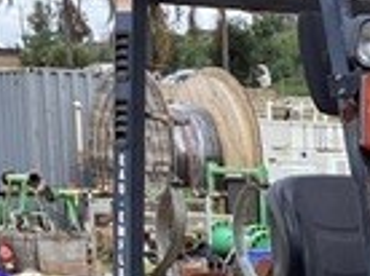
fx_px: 1536
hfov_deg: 12.3
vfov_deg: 9.7
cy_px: 520
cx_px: 708
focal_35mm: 144
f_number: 2.4
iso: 25
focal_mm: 3.3
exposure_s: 1/316
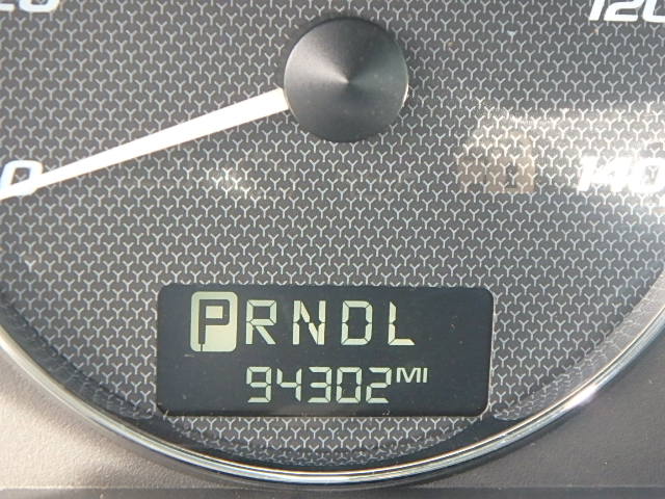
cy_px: 250
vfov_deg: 19.4
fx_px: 1460
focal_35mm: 76
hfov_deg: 25.7
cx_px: 332
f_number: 5.1
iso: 640
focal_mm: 13.6
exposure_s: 1/60
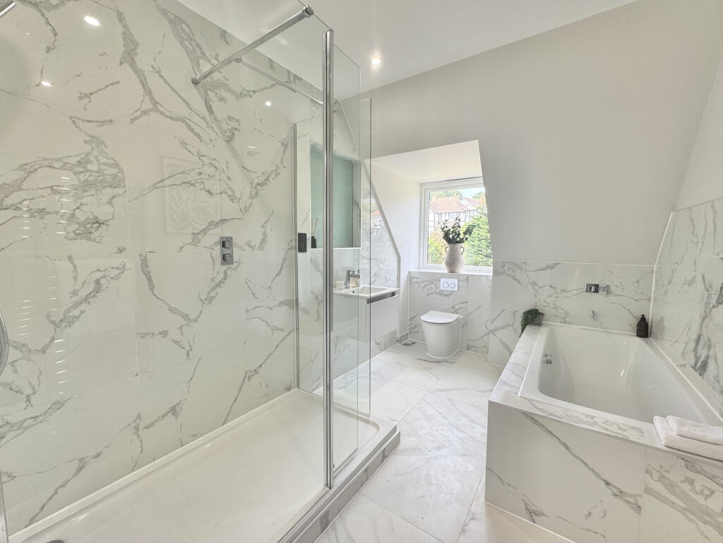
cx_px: 362
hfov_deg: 102.1
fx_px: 292
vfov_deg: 85.7
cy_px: 272
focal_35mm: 14
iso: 40
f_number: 2.2
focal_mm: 2.22
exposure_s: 1/99
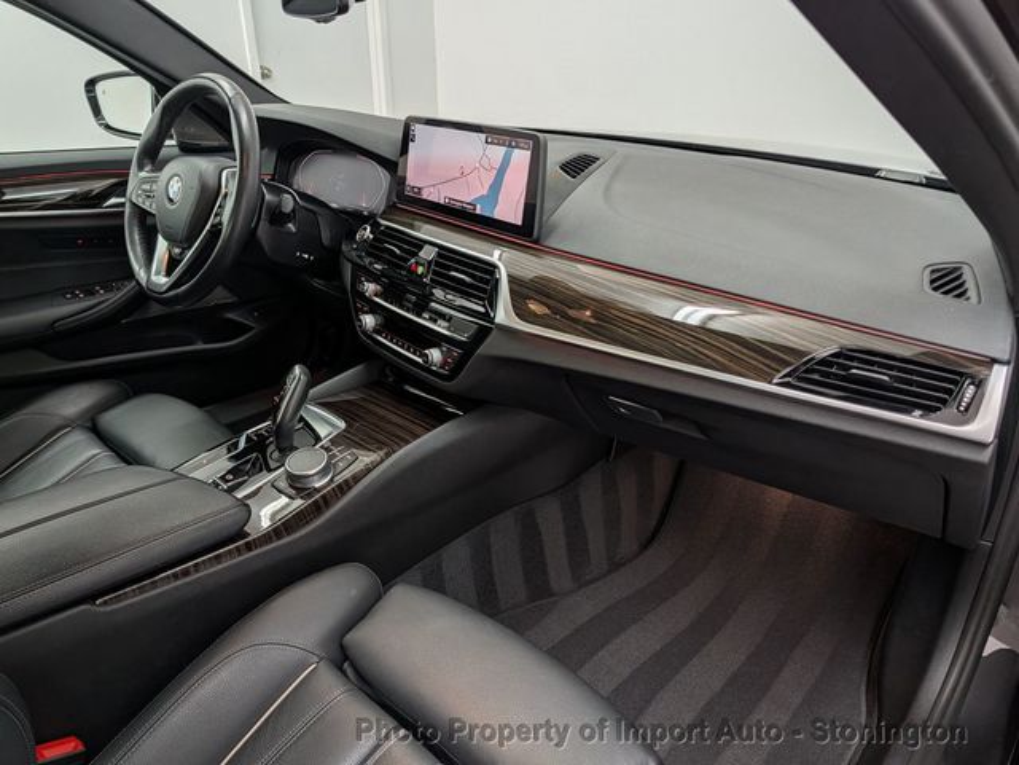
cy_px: 382
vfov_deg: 56.8
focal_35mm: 24
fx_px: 706
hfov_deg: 71.6
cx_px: 510
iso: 35
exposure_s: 1/120
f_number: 1.68
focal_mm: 6.9
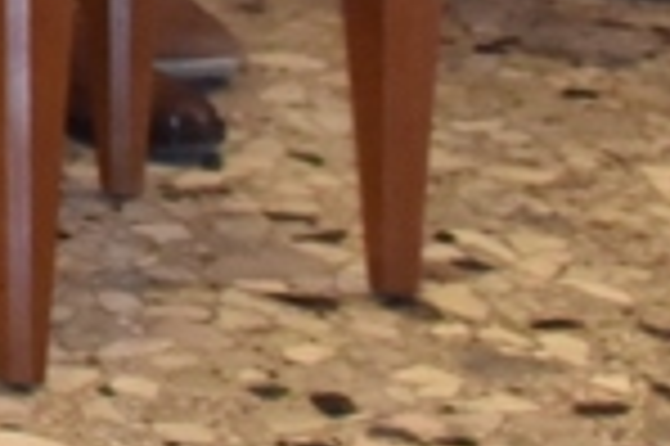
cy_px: -917
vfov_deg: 5.5
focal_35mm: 234
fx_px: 4350
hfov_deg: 7.7
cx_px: -1286
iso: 3200
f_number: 7.1
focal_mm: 34
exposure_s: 1/250
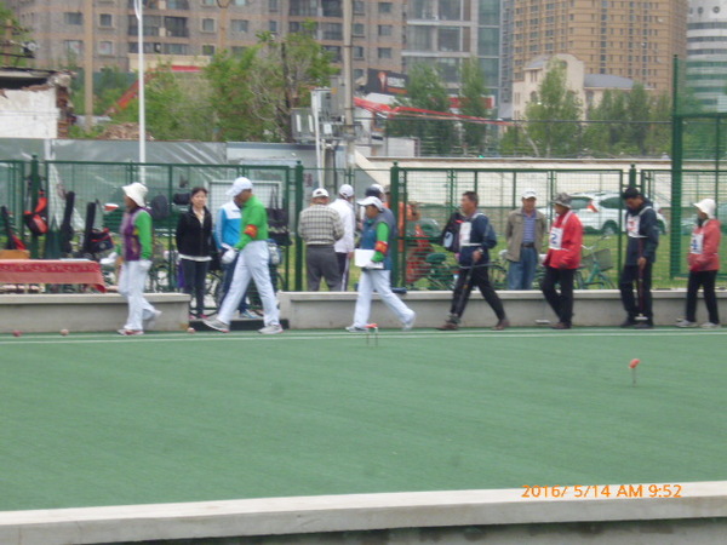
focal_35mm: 133
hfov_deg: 14.8
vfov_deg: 11.1
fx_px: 2793
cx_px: 364
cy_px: 272
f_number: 6.4
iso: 200
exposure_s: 1/125
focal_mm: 21.5
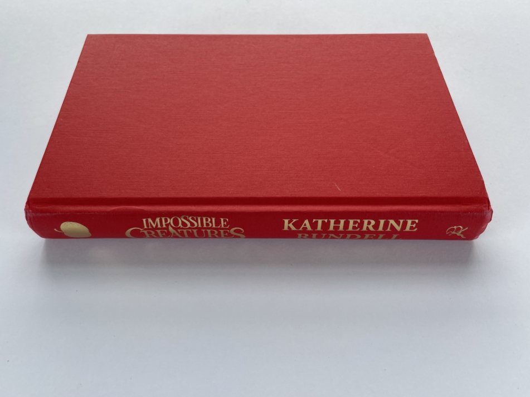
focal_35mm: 28
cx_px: 250
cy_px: 187
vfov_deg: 49.7
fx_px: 429
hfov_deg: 63.4
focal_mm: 4.2
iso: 32
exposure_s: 1/171
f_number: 1.6
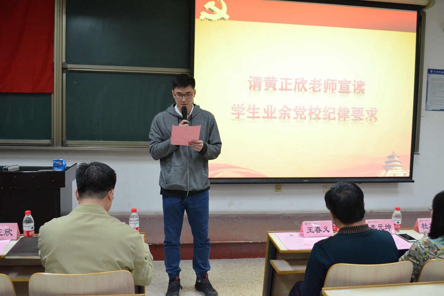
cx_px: 222
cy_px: 148
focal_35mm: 36
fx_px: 444
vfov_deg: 36.9
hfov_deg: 53.1
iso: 3200
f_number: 4.5
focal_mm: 24
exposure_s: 1/80
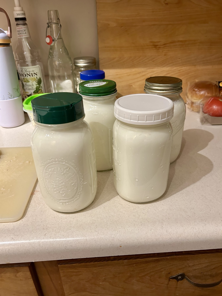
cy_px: 148
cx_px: 111
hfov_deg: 53.1
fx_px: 222
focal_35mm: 26
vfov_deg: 67.3
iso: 320
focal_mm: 5.7
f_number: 1.5
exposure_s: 1/60
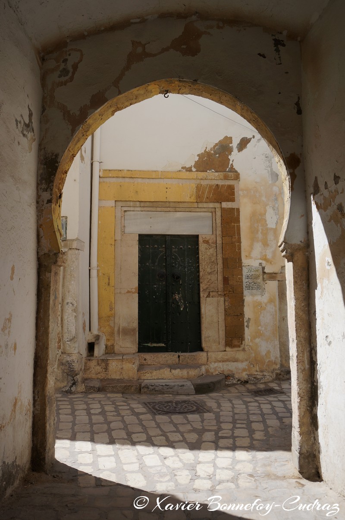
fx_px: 432
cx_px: 172
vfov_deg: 62.0
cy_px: 260
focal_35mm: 30
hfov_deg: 43.5
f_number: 4.5
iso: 100
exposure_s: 1/800
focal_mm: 20
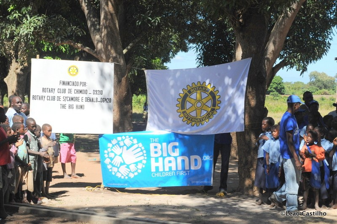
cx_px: 168
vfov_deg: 24.2
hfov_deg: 35.6
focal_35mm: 56
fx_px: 524
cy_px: 112
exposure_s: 1/1000
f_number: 11
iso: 1250
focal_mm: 56
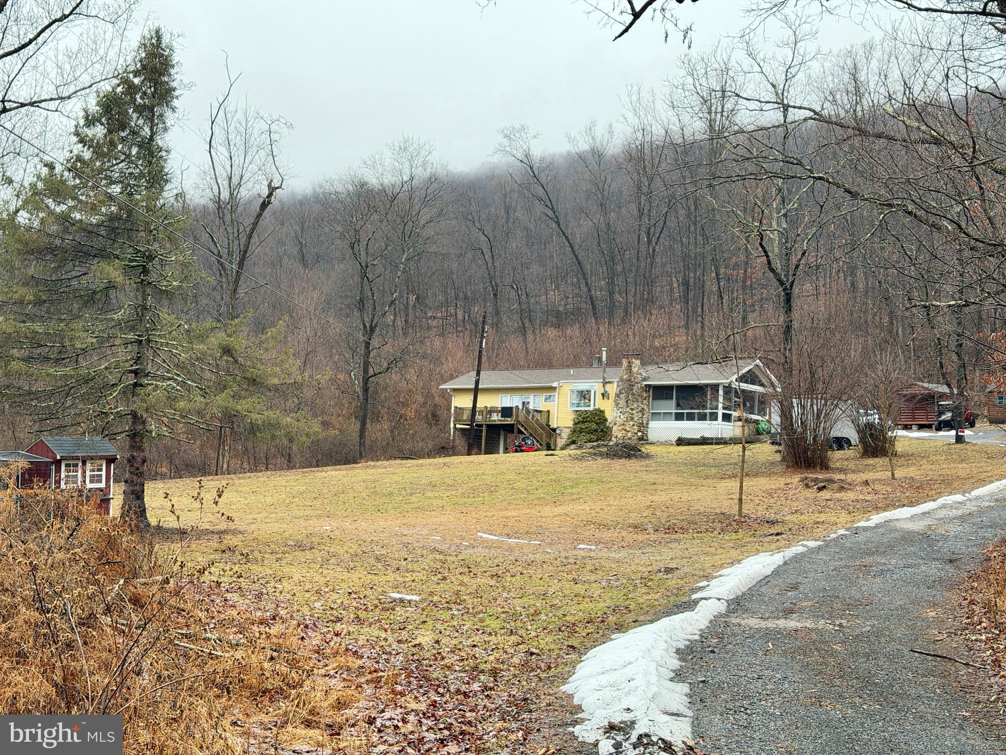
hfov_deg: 39.7
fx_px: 1395
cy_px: 378
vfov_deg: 30.3
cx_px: 503
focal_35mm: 48
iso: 100
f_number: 1.78
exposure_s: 1/91
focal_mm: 6.76
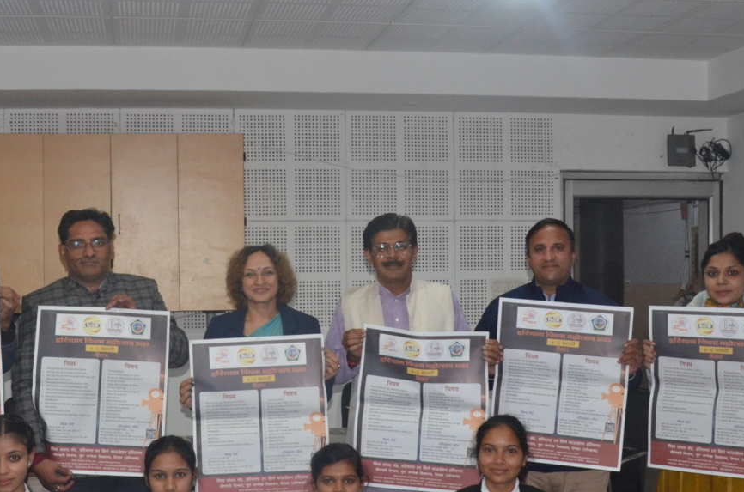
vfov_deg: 24.1
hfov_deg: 35.7
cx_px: 313
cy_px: 284
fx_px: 1152
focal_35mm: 56
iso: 1600
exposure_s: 1/60
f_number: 5.6
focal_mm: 21
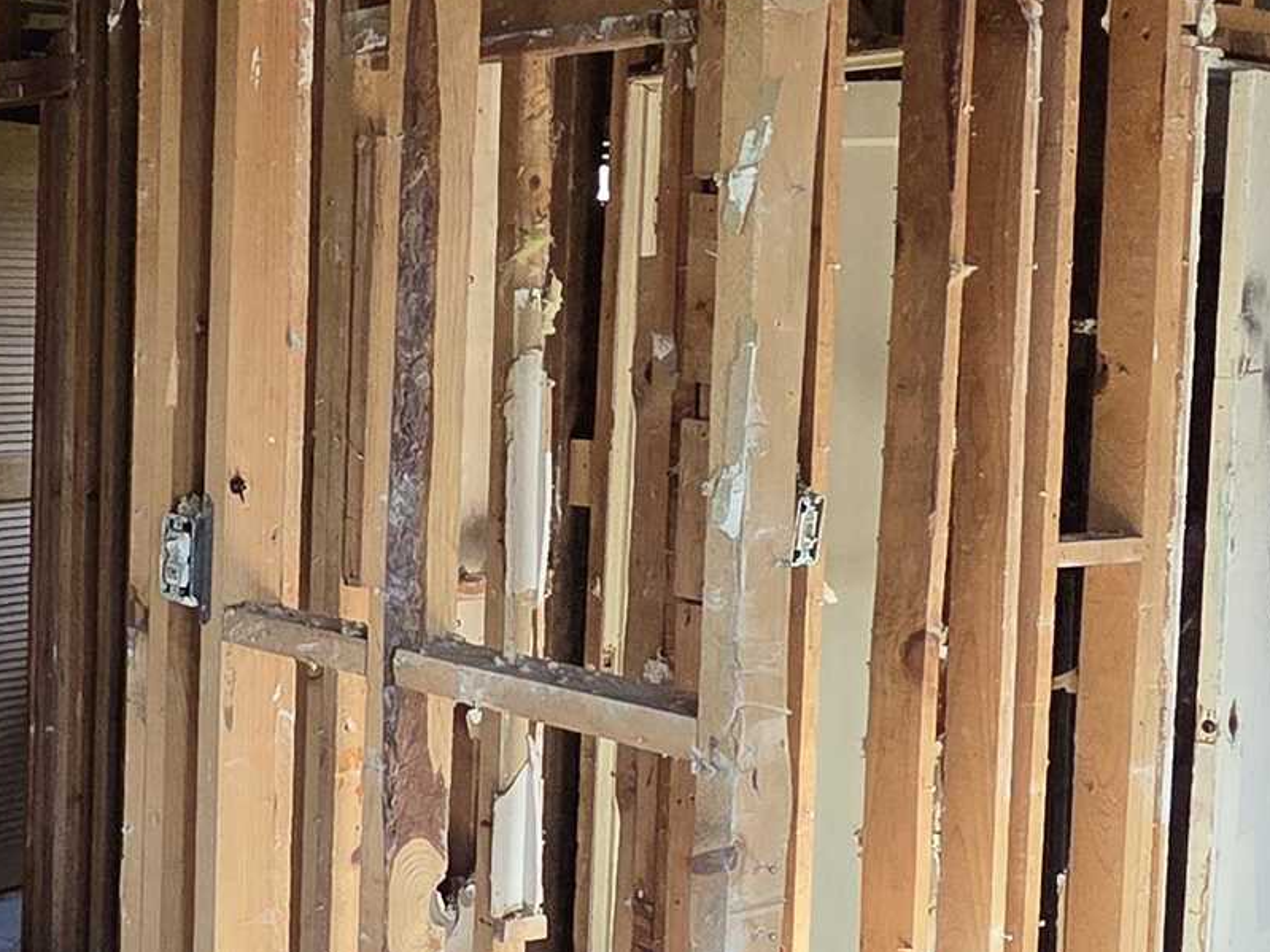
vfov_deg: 29.0
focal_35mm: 50
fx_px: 1834
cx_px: -145
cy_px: 389
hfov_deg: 33.1
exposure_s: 1/120
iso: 160
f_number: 2.2
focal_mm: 2.2
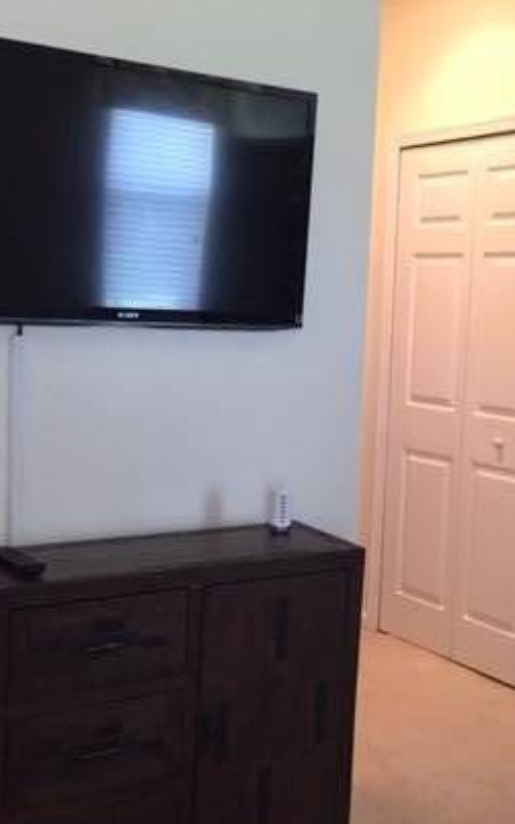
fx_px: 1101
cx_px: 304
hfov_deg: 26.3
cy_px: 416
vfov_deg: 41.1
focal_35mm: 49
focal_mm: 4.15
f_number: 2.2
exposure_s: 1/30
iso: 250
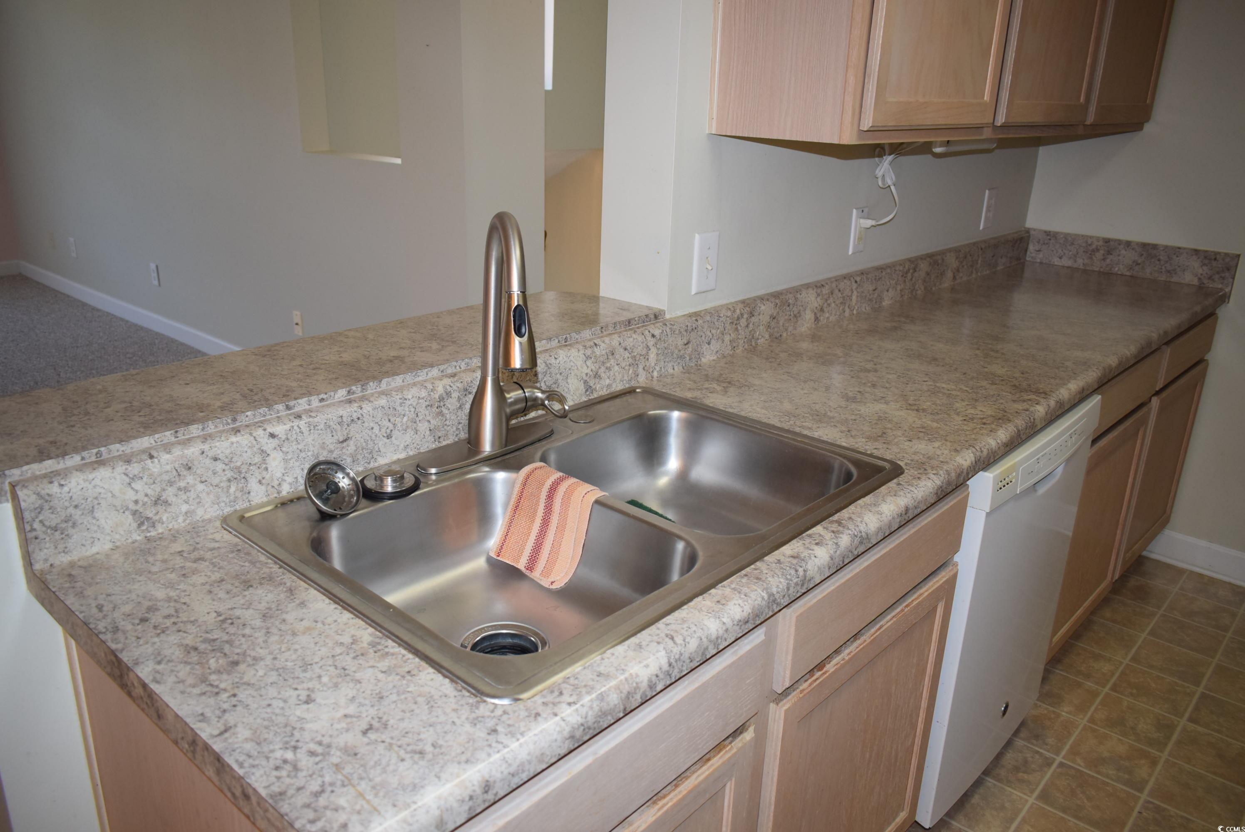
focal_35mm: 27
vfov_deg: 48.0
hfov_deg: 67.3
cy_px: 416
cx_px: 622
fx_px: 934
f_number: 4.5
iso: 800
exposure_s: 1/80
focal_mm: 18
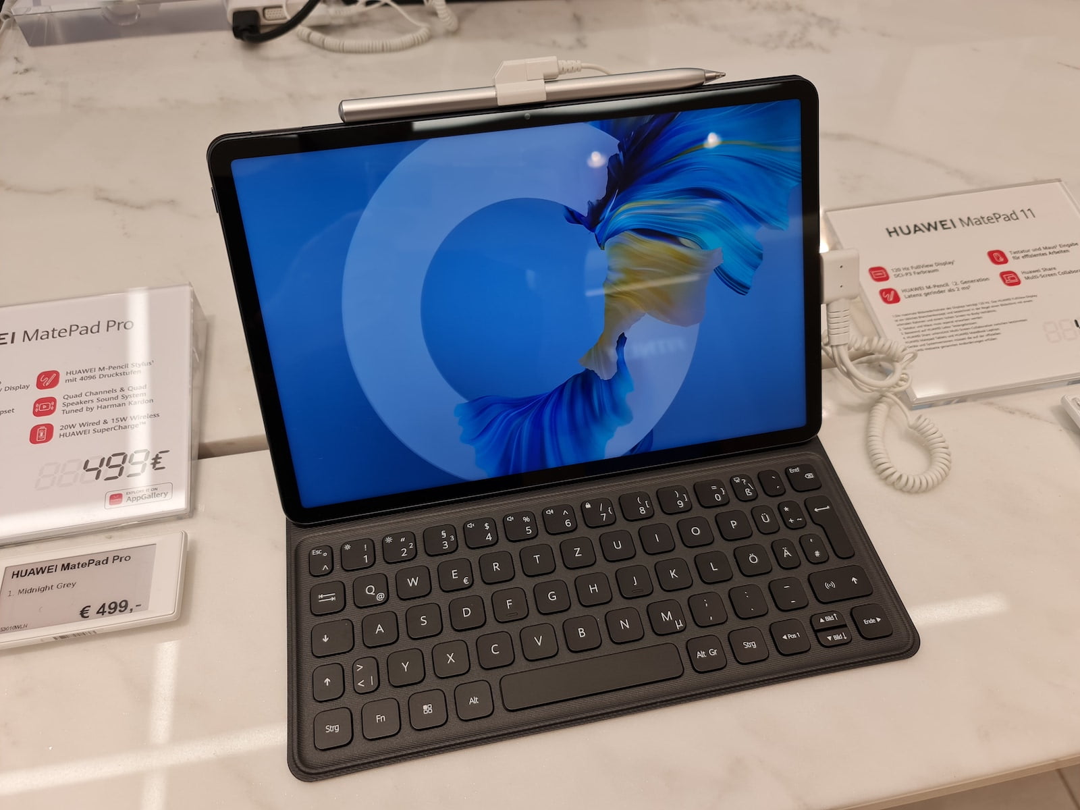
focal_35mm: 25
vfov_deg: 54.9
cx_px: 540
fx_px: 780
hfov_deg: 69.4
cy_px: 405
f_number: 1.8
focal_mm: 7
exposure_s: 1/100
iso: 50
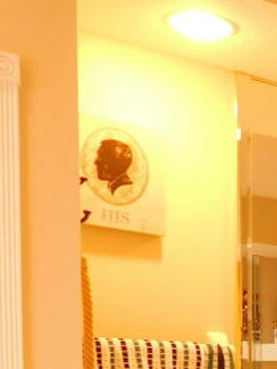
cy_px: 469
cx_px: 584
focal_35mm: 92
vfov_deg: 19.7
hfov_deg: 13.4
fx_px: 980
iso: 160
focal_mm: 4.5
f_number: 3.4
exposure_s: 1/30
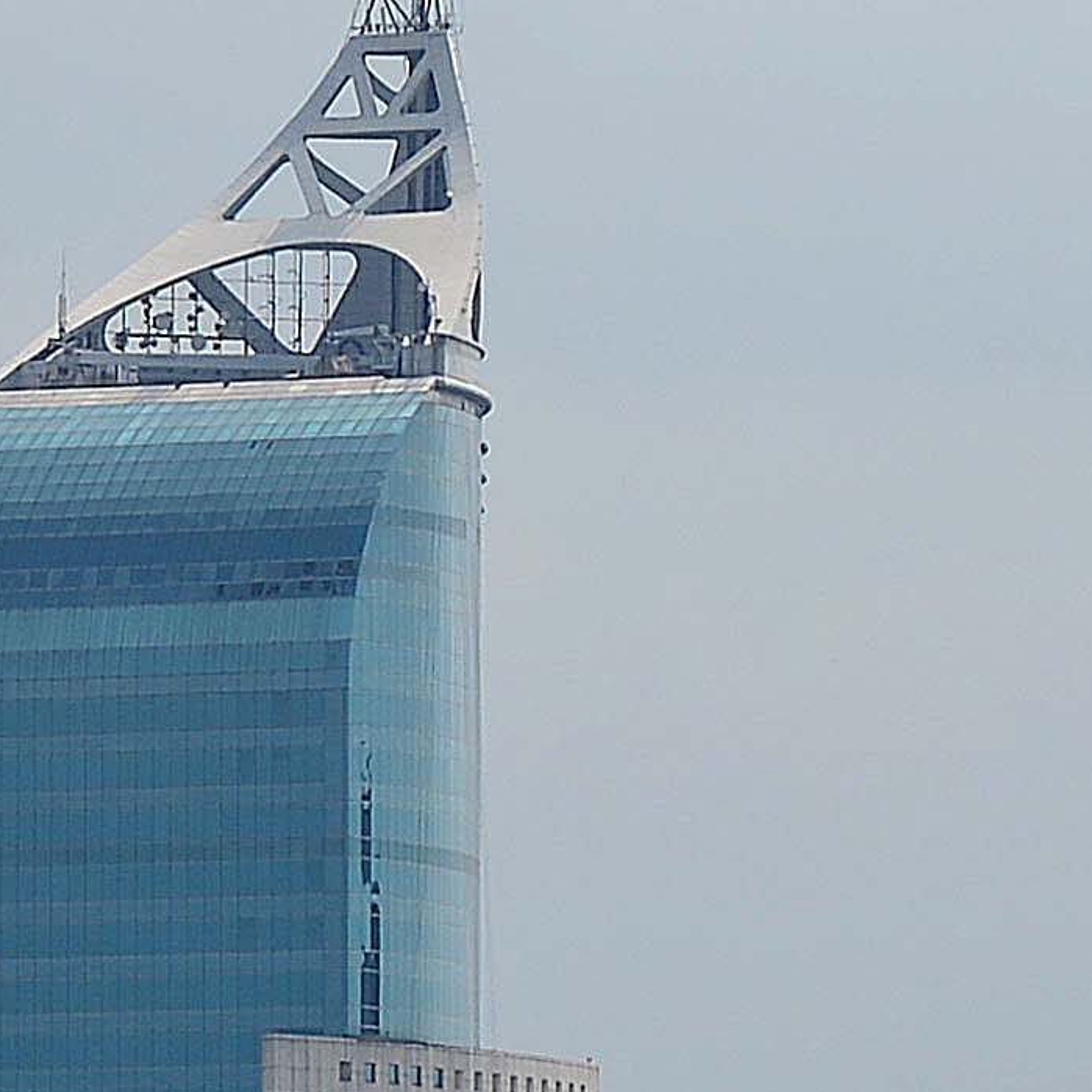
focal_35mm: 820
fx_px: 29266
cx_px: -1884
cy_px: 1412
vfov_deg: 2.1
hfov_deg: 2.1
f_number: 5.6
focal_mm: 112
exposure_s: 1/1000
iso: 100
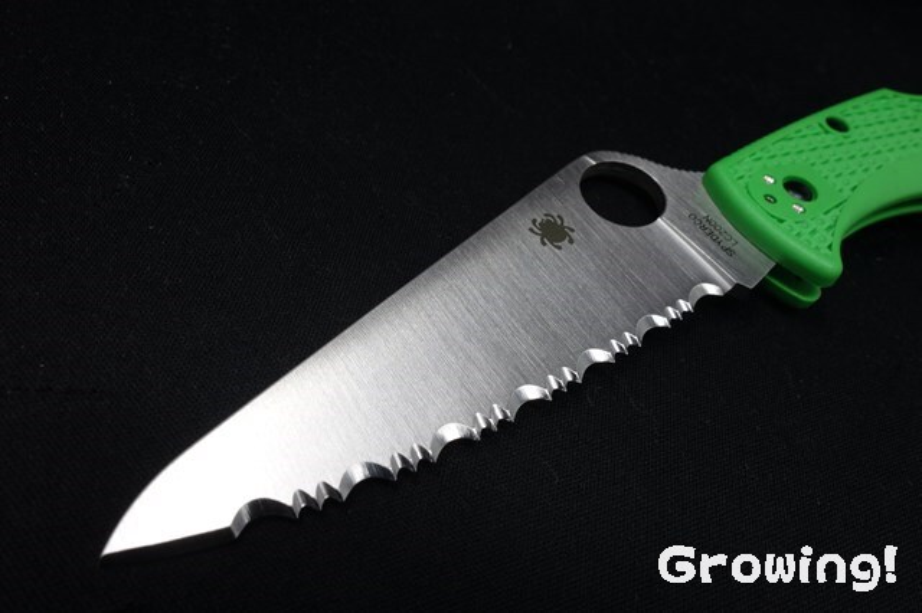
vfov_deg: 46.4
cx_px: 461
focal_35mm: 28
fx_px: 717
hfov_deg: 65.5
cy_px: 306
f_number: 8
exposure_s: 1/30
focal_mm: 10.4
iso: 250
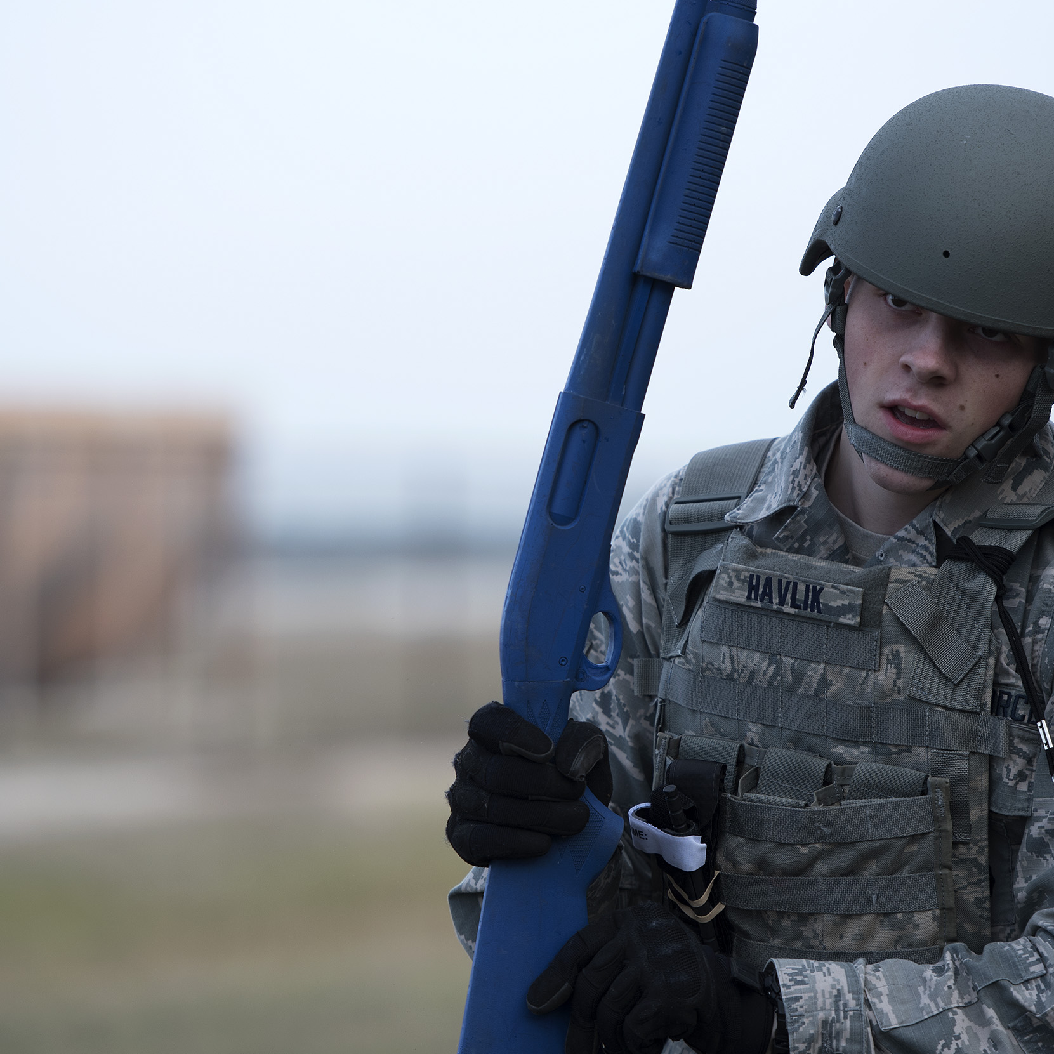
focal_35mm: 261
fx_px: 8991
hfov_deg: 6.7
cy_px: 567
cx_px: 510
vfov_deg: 6.7
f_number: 2.8
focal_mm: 170
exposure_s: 1/1250
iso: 160
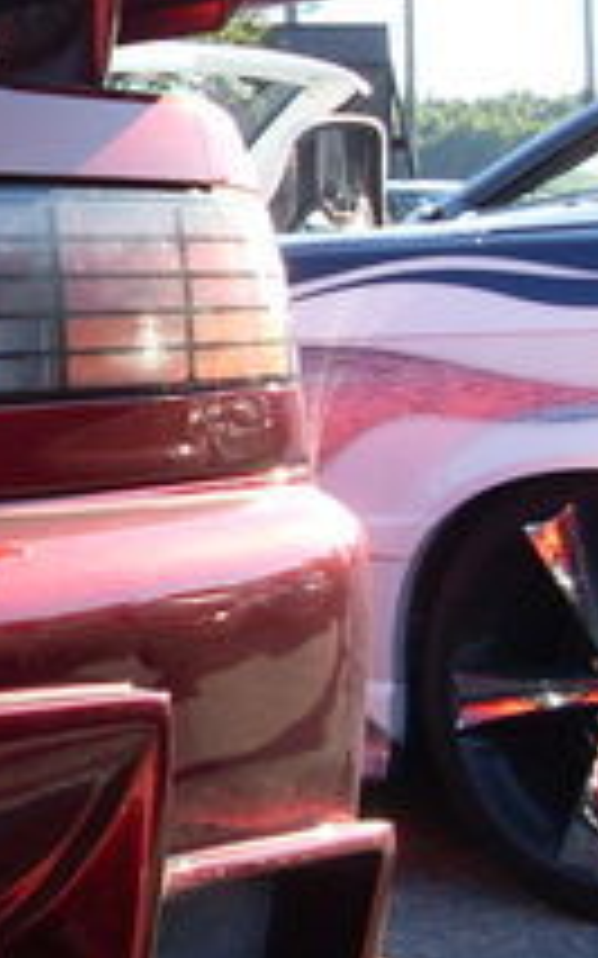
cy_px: 427
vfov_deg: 17.2
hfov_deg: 10.0
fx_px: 3157
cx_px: -634
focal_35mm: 121
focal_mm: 6.3
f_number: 2.8
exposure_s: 1/350
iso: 80
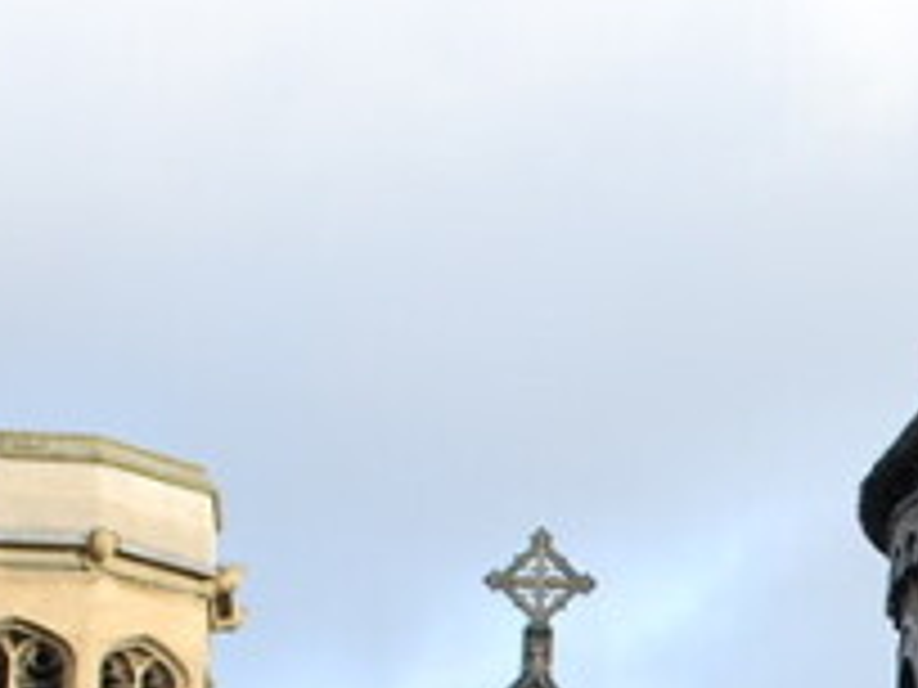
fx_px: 4480
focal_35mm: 169
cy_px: 821
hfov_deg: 11.5
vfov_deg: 8.7
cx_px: 999
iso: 140
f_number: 5.6
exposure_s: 1/125
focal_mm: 29
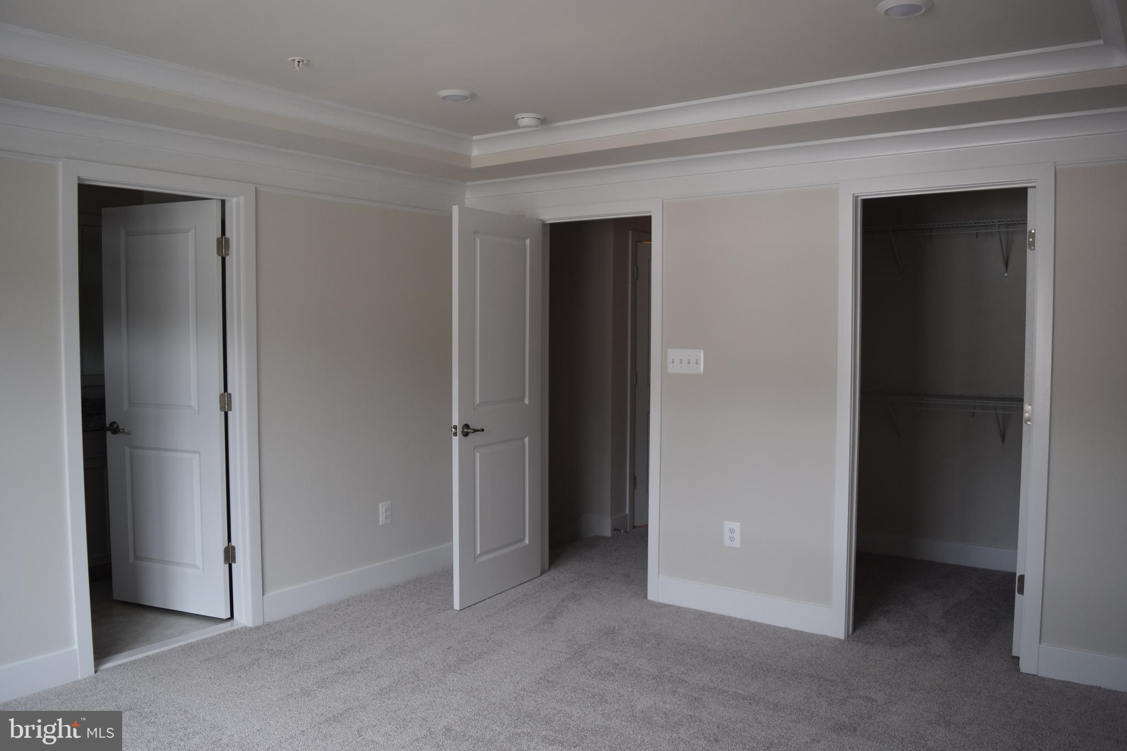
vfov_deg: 47.9
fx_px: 845
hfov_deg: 67.4
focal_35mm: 27
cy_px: 376
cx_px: 564
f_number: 4
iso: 400
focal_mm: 18
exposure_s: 1/60
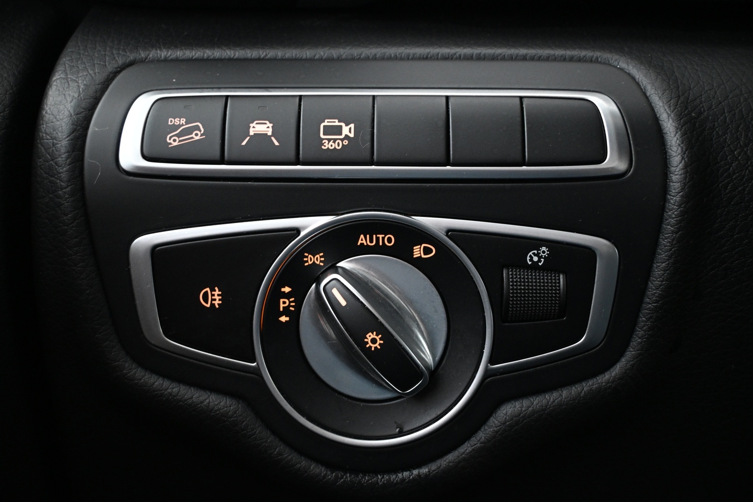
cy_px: 251
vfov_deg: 32.4
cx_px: 376
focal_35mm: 41
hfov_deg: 47.2
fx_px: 863
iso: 1600
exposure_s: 1/8
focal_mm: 27.5
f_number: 4.5
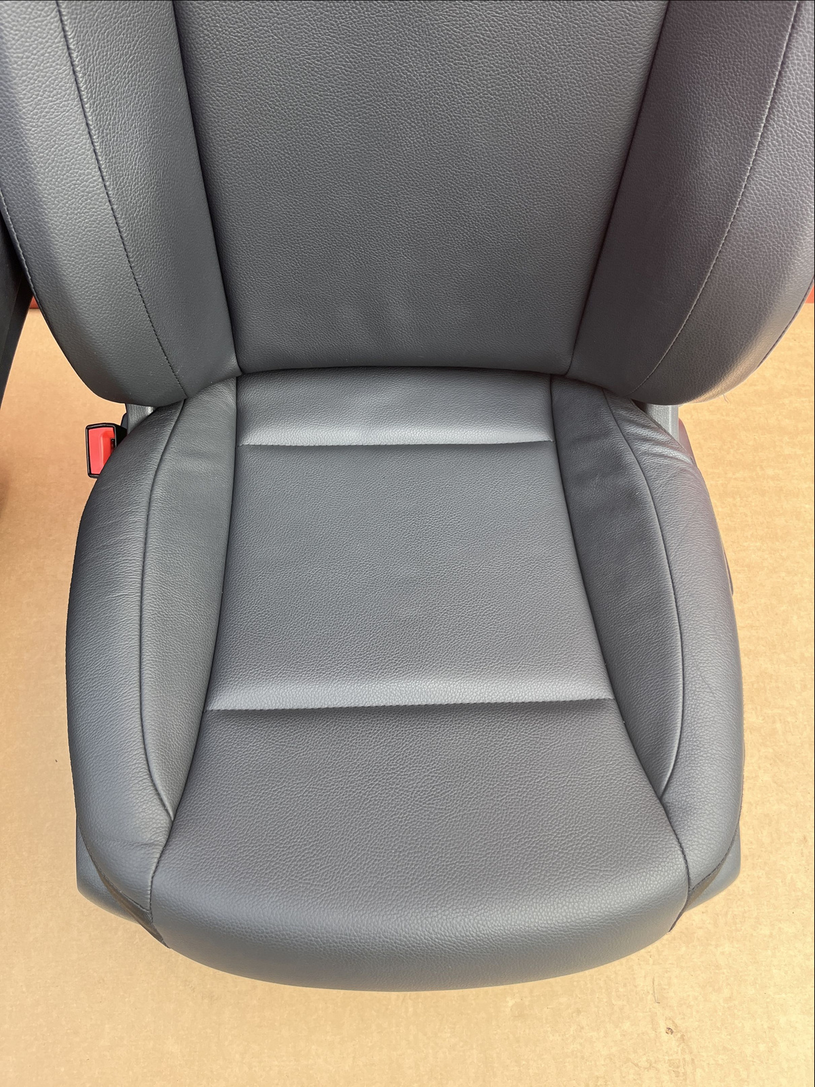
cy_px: 544
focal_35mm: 26
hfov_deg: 53.1
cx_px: 408
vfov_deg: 67.3
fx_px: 816
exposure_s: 1/122
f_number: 1.6
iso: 80
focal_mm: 5.1
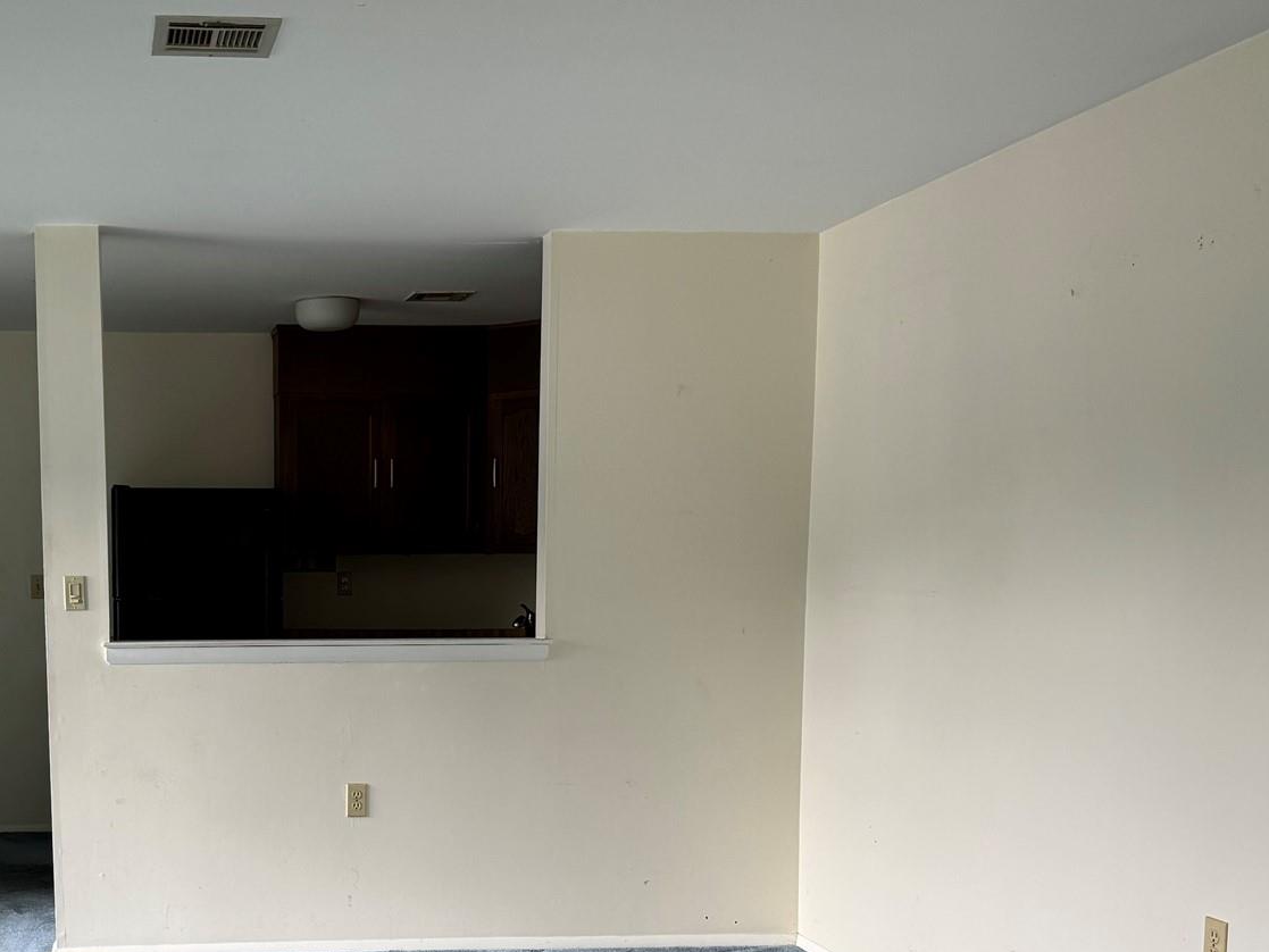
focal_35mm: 44
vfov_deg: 32.2
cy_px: 727
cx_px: 272
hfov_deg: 41.3
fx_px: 1613
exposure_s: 1/121
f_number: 1.78
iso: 125
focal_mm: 6.76
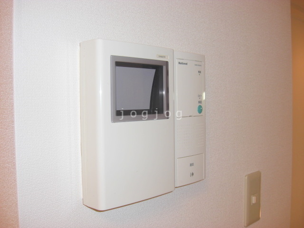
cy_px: 114
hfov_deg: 49.0
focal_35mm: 38
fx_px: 334
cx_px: 152
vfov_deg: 37.7
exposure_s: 1/60
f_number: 2.8
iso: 100
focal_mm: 7.9
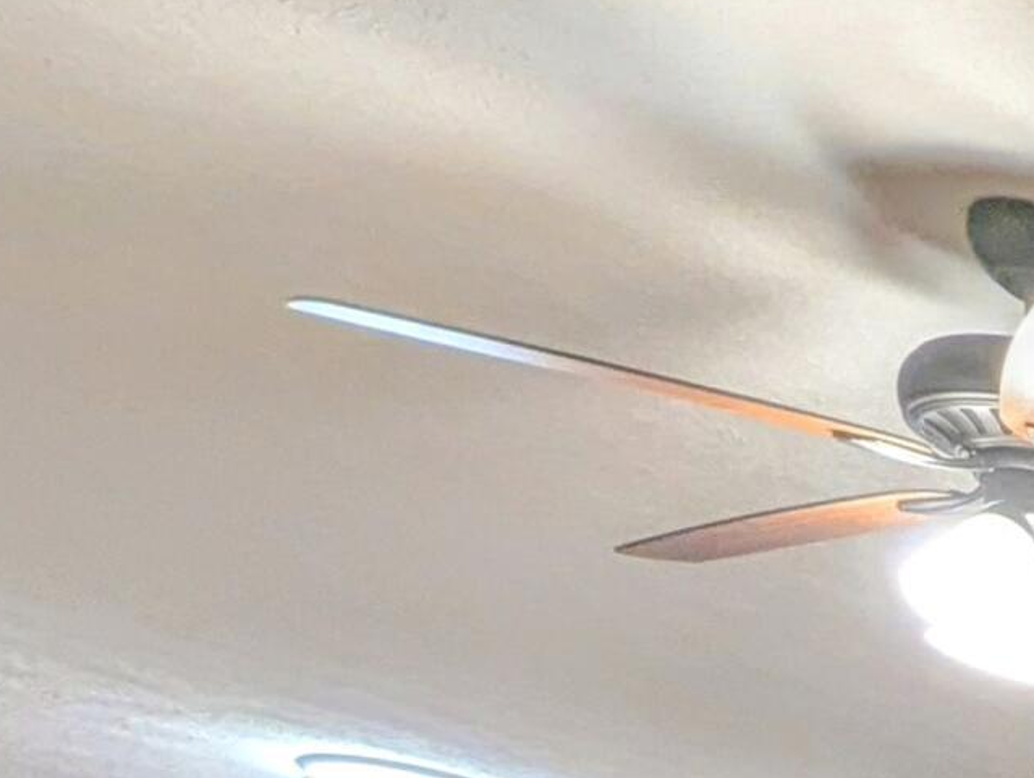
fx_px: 1825
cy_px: 1394
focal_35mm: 61
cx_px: 2277
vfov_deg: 18.7
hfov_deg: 17.0
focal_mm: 1.95
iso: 240
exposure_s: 1/24
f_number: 2.2
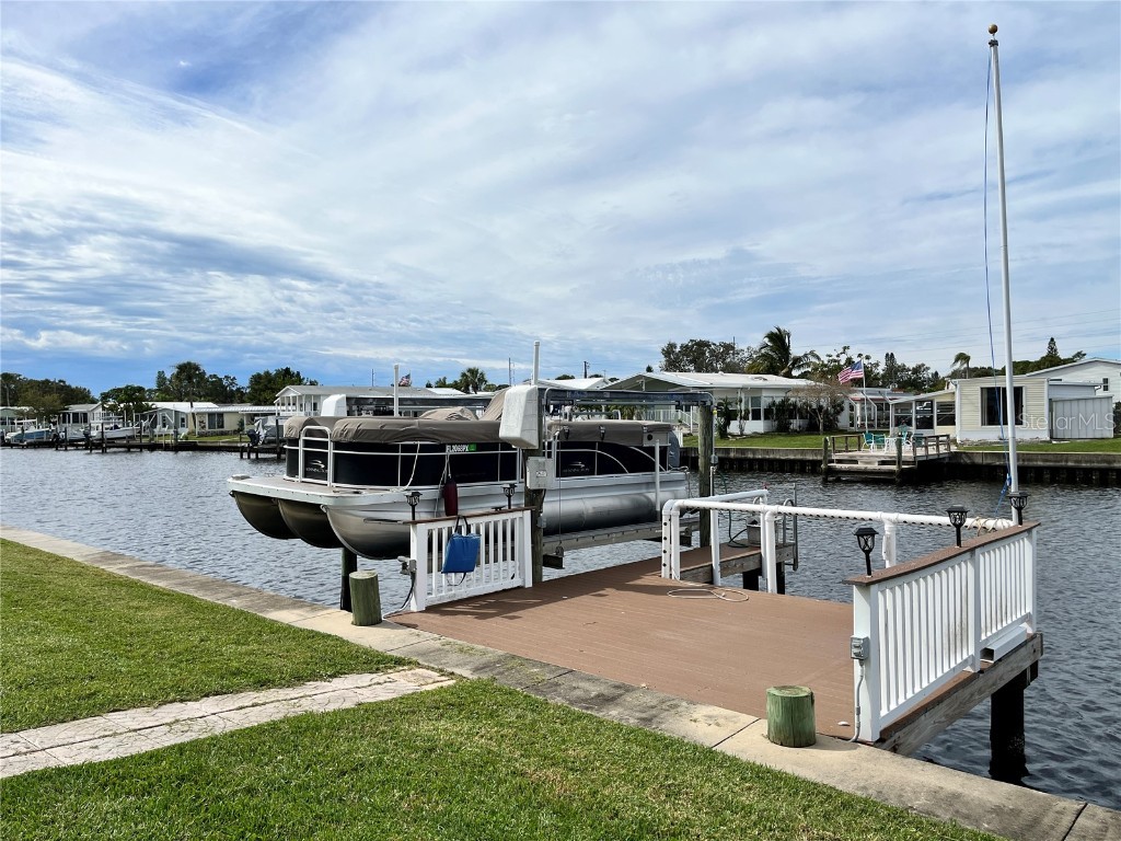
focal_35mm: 26
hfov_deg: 67.3
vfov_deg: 53.1
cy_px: 420
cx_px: 560
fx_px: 842
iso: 50
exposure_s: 1/8403
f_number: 1.6
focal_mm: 5.1
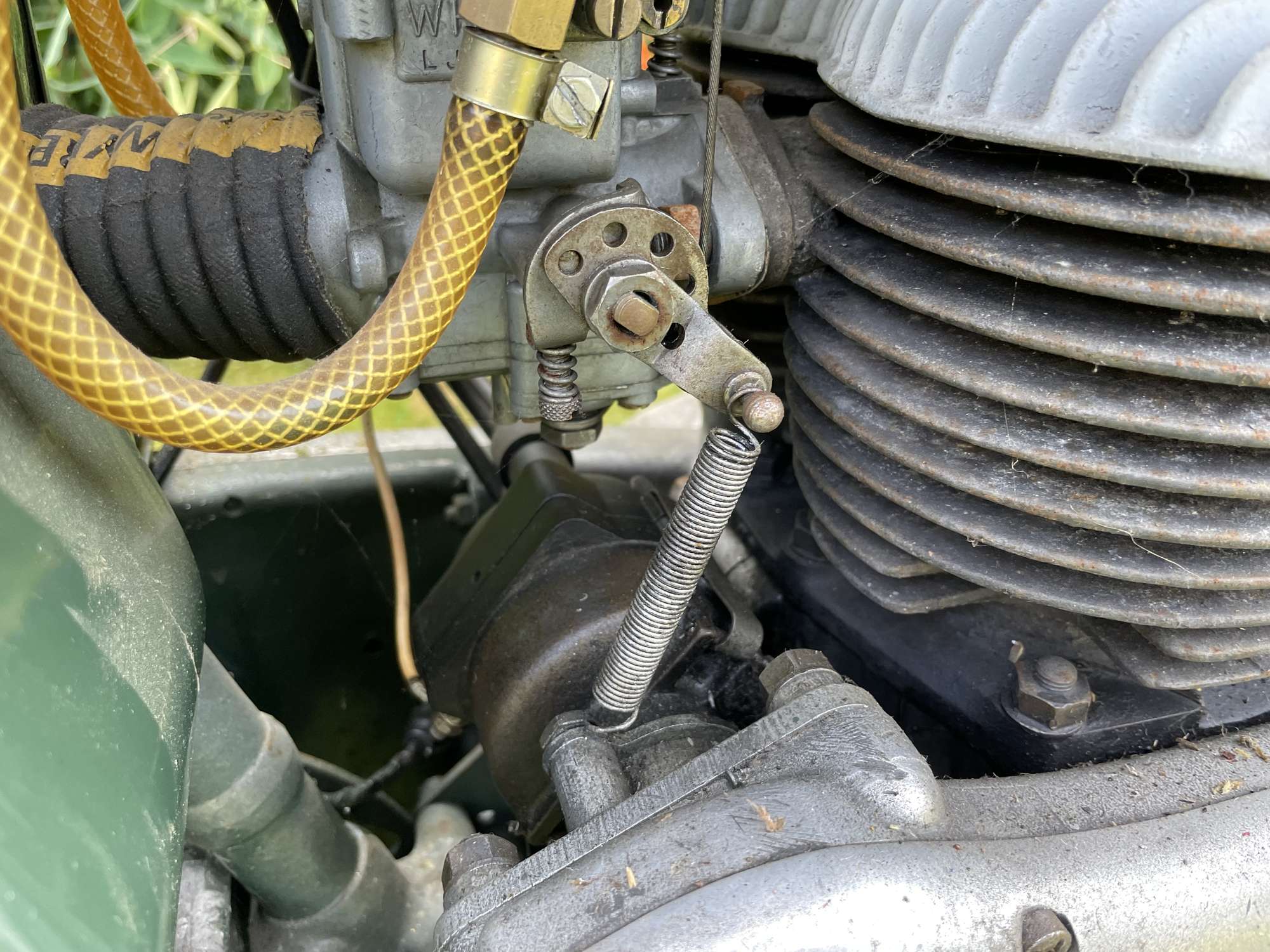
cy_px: 476
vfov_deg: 53.1
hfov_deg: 67.3
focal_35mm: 26
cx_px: 635
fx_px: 954
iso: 125
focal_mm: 4.2
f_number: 1.6
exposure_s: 1/110
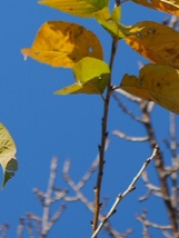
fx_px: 2498
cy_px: -237
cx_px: -118
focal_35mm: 363
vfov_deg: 5.3
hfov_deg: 4.1
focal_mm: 38
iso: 200
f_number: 2.8
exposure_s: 1/800
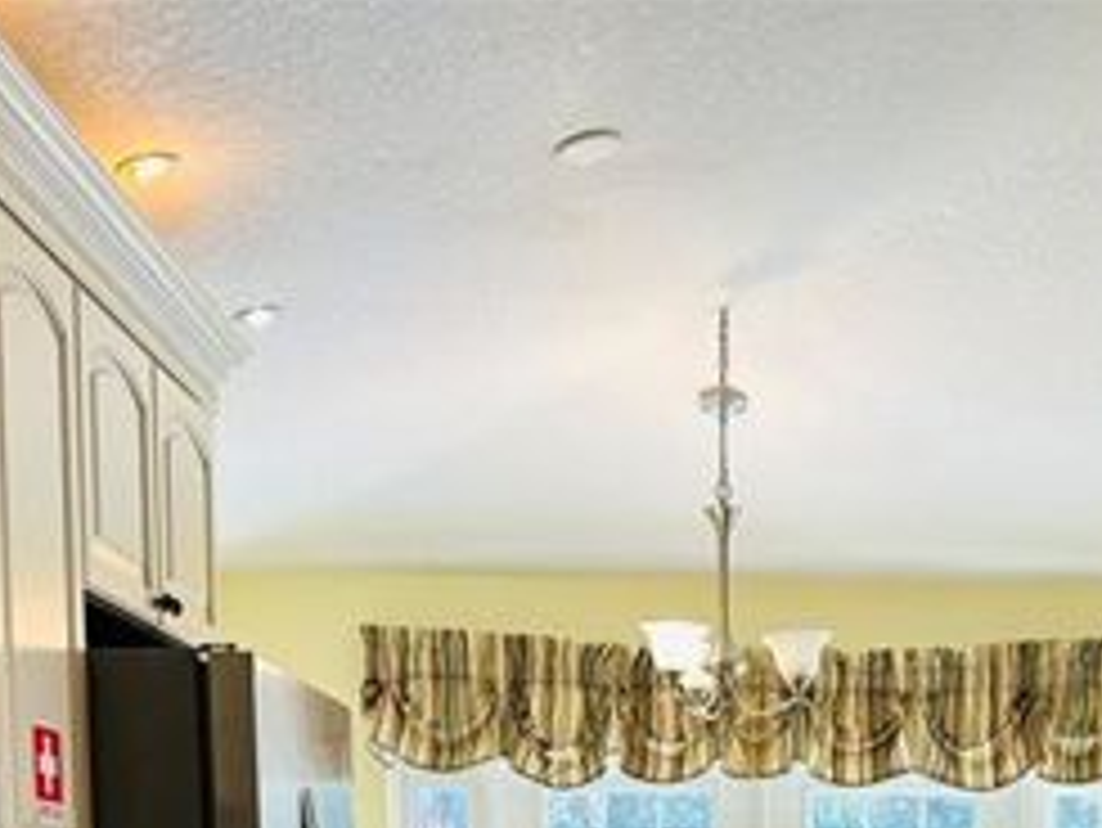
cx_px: 803
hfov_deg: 27.8
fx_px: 2198
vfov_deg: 19.1
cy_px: 1184
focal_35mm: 69
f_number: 1.78
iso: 100
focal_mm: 6.86
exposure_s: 1/120
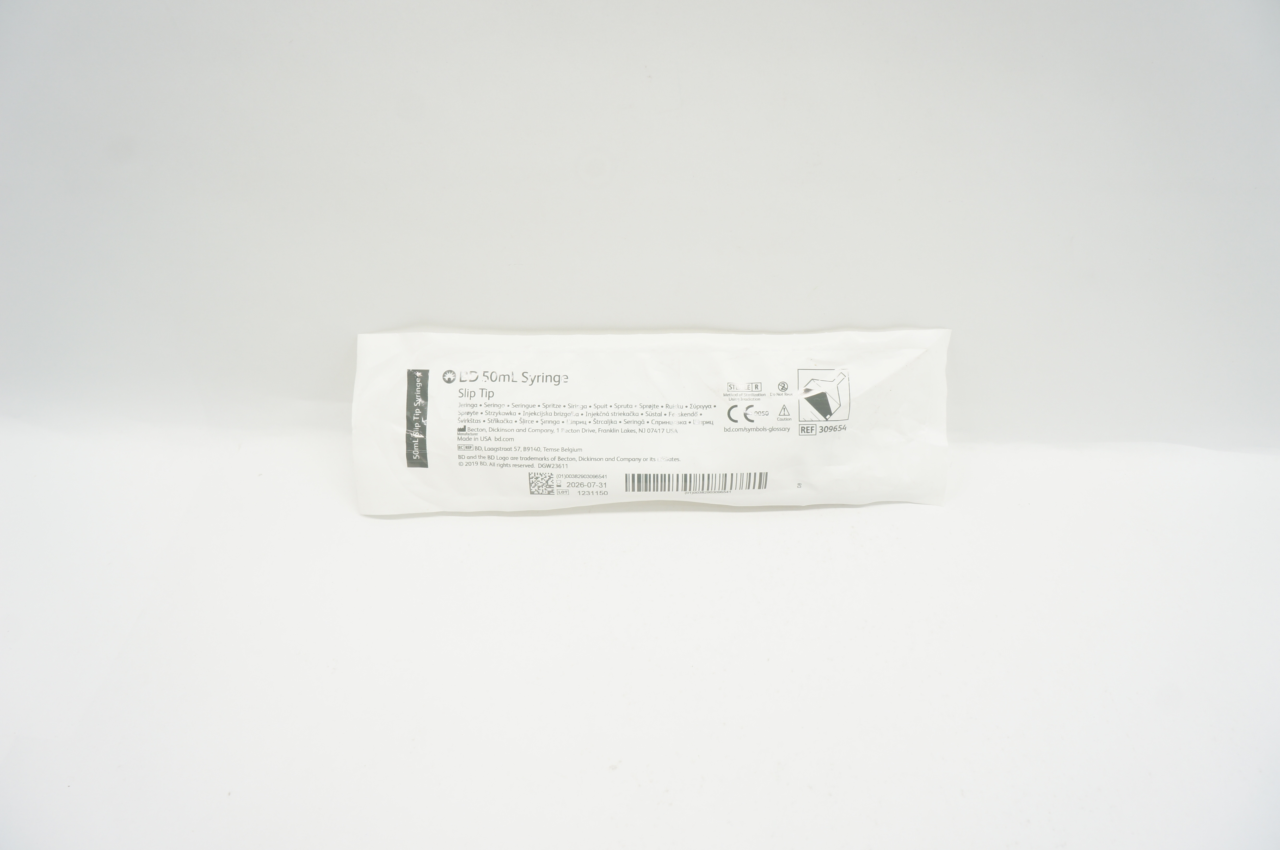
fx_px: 959
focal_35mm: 27
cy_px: 425
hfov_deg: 67.4
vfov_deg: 47.8
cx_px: 640
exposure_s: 1/25
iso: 200
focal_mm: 18
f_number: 6.3
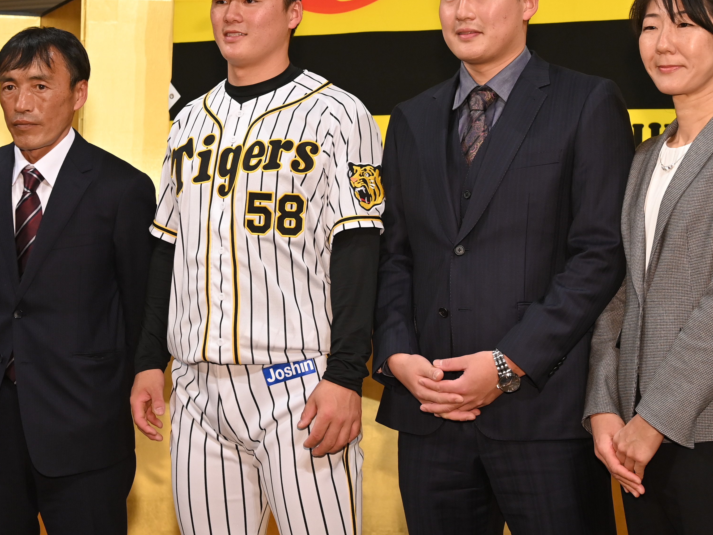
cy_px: 135
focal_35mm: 78
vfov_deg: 18.8
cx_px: 360
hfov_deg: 25.0
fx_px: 1607
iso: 1600
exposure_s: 1/320
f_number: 5.6
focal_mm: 44
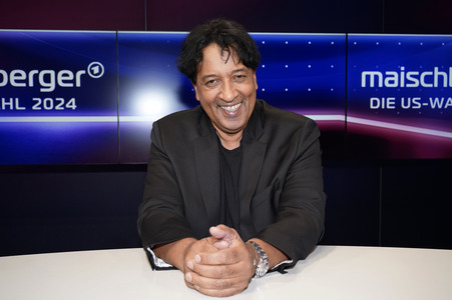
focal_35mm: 37
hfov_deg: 51.9
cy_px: 150
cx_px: 226
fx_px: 464
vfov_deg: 35.9
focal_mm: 37
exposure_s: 1/125
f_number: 5.6
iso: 2000
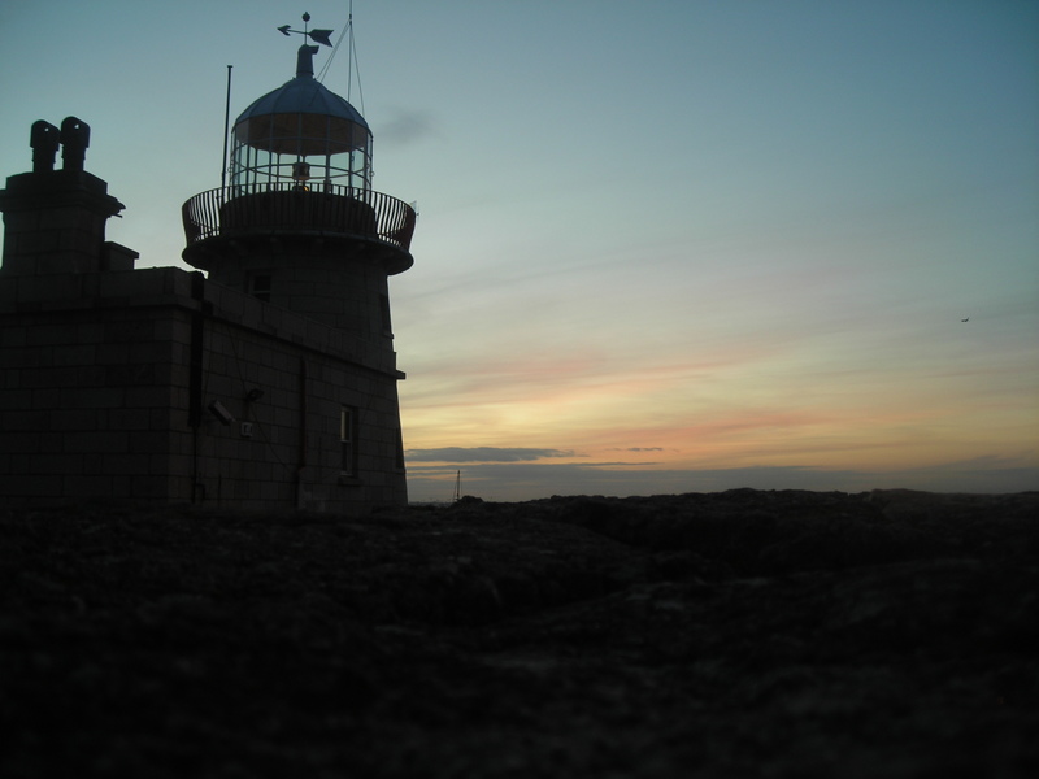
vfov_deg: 37.7
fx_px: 1141
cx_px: 520
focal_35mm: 38
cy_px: 390
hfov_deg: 49.0
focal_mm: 6.3
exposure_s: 1/11.4
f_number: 3.2
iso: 50
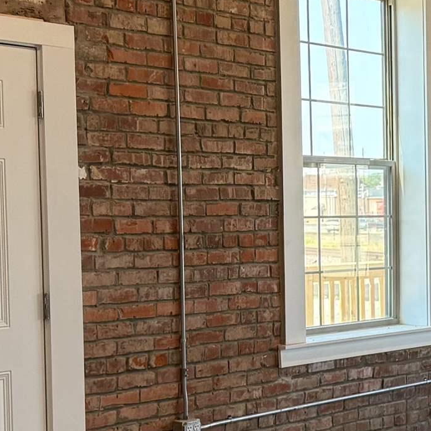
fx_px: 1324
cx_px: 526
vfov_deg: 18.4
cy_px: 295
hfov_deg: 17.6
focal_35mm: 94
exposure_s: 1/229
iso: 160
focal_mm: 6.76
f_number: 1.78
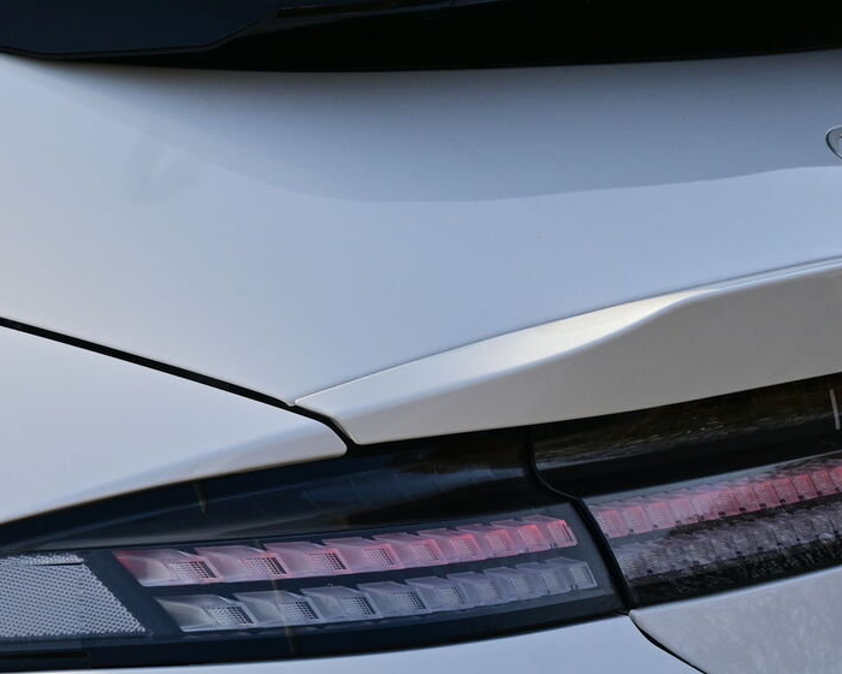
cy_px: 510
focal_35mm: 193
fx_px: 4810
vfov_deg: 8.0
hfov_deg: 10.0
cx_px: 497
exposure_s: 1/250
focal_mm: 50
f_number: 8
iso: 100
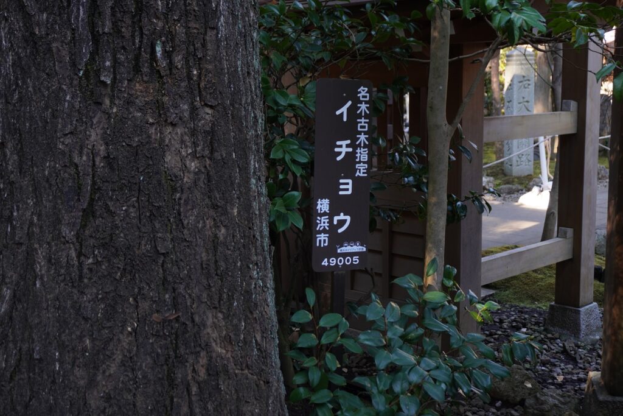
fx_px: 805
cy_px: 208
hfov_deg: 42.3
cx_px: 312
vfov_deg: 29.0
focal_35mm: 46
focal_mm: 31
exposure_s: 1/60
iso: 200
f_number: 5.6
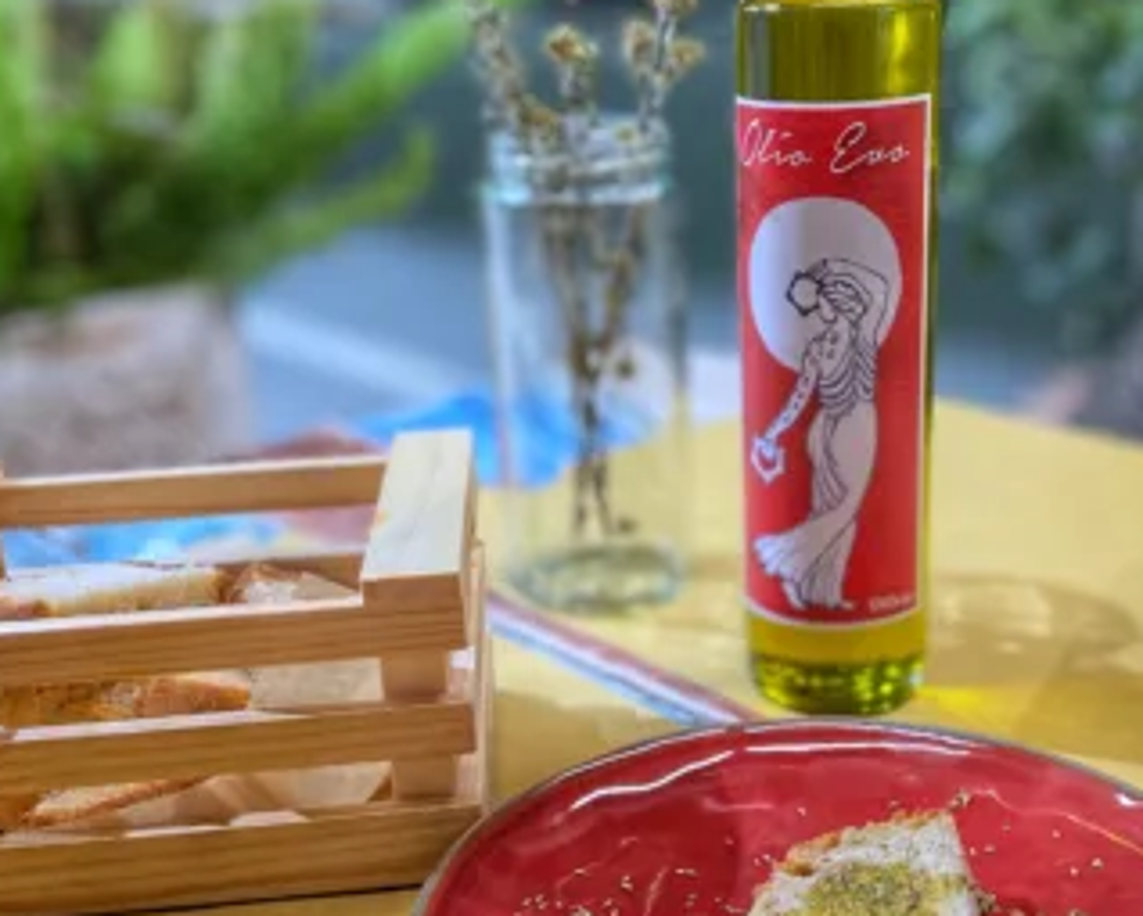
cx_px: 679
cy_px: 496
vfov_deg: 29.7
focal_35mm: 51
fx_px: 1727
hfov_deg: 36.5
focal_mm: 5.7
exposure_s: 1/50
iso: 250
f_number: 1.5
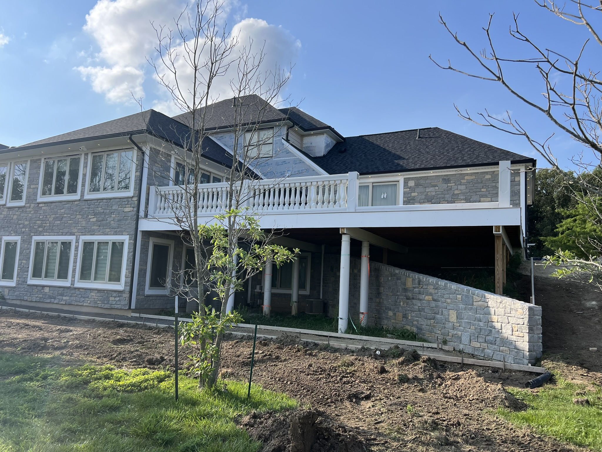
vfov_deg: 53.1
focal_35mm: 26
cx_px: 301
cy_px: 226
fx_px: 452
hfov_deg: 67.3
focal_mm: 5.7
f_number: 1.5
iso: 50
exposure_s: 1/2571
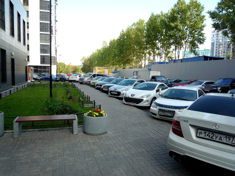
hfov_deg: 69.4
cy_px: 88
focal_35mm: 25
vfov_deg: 54.9
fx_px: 170
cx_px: 118
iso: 100
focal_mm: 4.4
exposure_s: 1/320
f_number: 2.8
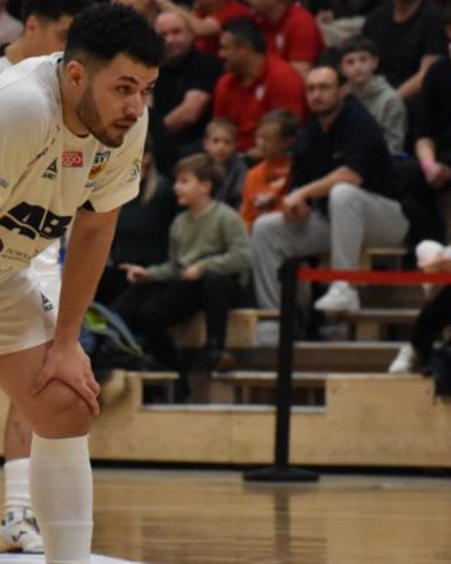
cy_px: 300
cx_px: 71
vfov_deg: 4.1
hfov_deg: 3.3
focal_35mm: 472
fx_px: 7881
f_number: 5.6
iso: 5600
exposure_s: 1/500
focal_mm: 140
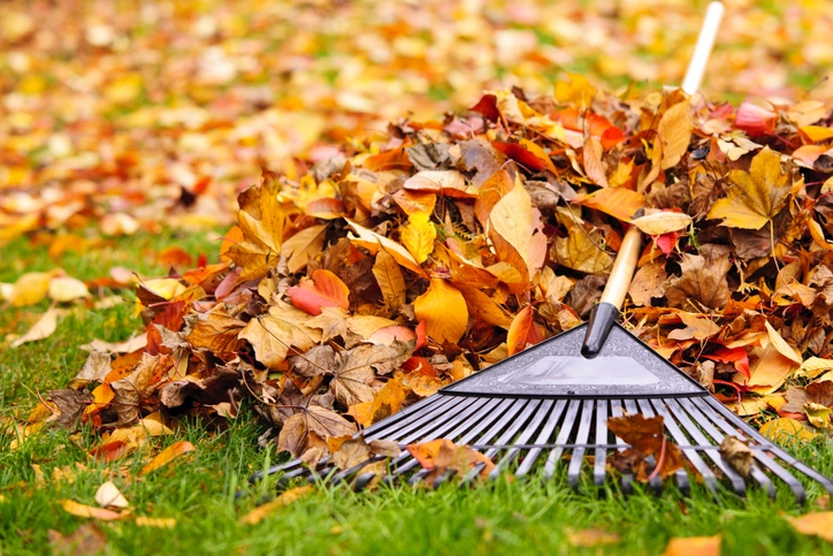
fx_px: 2430
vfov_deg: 13.0
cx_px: 416
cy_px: 278
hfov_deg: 19.5
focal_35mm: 105
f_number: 4
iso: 200
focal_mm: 105
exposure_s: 1/250
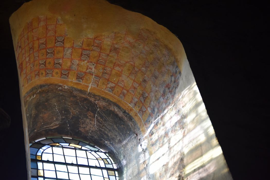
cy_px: 90
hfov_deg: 13.7
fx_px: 1125
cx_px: 135
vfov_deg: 9.1
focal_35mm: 150
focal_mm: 100
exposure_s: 1/250
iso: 500
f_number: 4.8
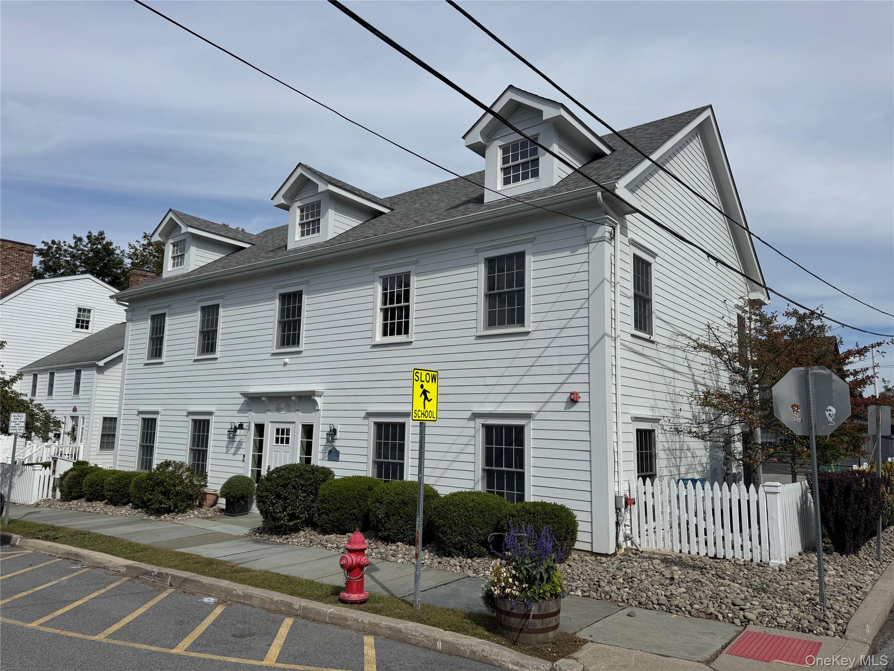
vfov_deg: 56.8
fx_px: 620
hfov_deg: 71.6
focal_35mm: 24
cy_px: 336
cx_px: 447
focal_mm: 6.76
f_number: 1.78
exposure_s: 1/9009
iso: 80
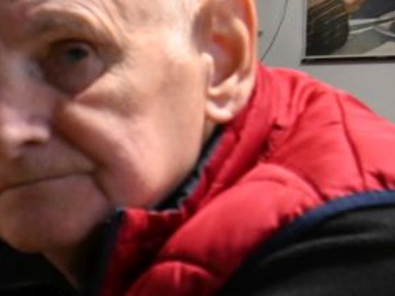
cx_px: -105
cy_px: 376
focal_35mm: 131
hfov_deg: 14.5
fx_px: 1495
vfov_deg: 11.1
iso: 2500
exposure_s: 1/60
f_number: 4
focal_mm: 18
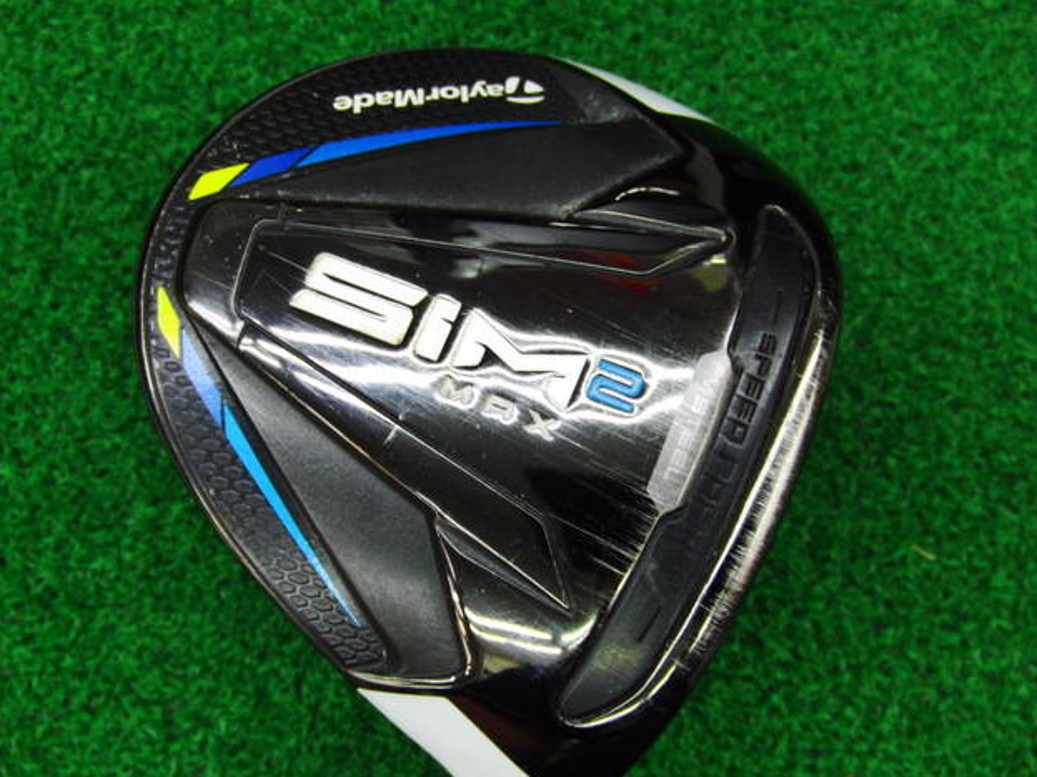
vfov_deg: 37.7
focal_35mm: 38
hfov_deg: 49.0
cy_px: 398
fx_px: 1138
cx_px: 516
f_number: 3.6
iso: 400
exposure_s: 1/60
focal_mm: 6.42
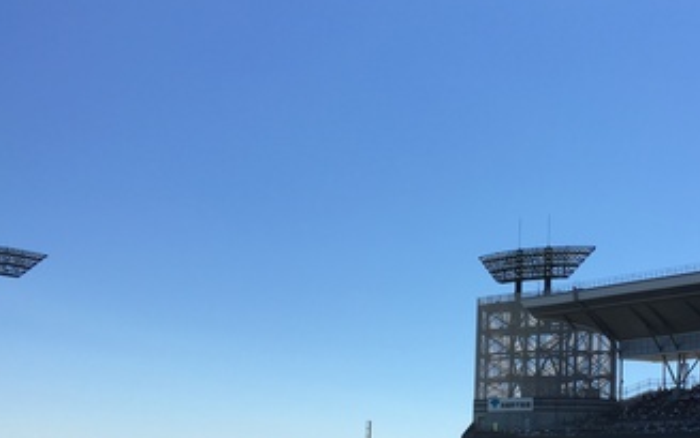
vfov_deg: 25.1
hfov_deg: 39.5
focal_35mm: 50
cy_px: 385
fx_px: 954
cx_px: 500
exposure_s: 1/1876
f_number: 2.2
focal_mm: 4.15
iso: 25
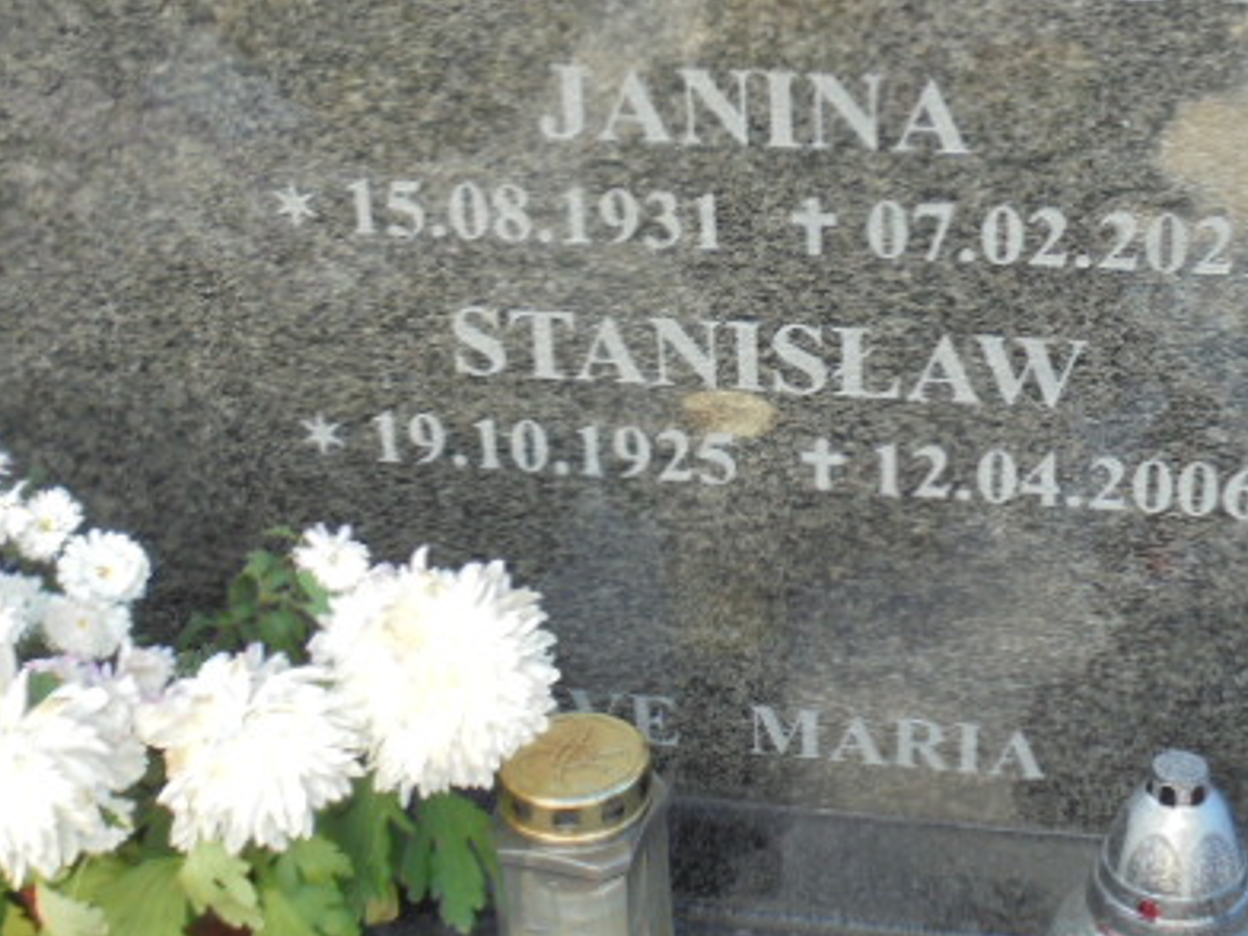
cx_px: 777
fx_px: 2235
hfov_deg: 31.1
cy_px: 306
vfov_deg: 23.5
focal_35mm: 62
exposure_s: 1/80
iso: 100
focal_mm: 6.9
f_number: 4.2
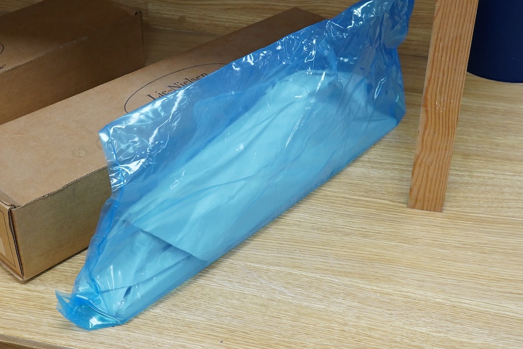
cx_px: 243
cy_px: 151
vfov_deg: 25.0
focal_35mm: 54
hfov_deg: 36.9
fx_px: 784
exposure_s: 1/100
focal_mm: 30
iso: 2500
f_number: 13
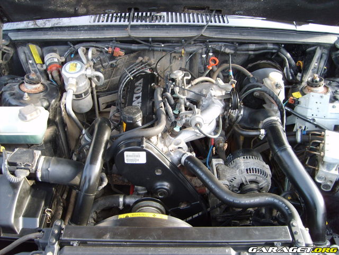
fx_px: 343
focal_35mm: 35
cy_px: 128
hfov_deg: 52.6
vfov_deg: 40.7
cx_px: 170
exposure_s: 1/30
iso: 50
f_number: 2.8
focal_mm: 5.8
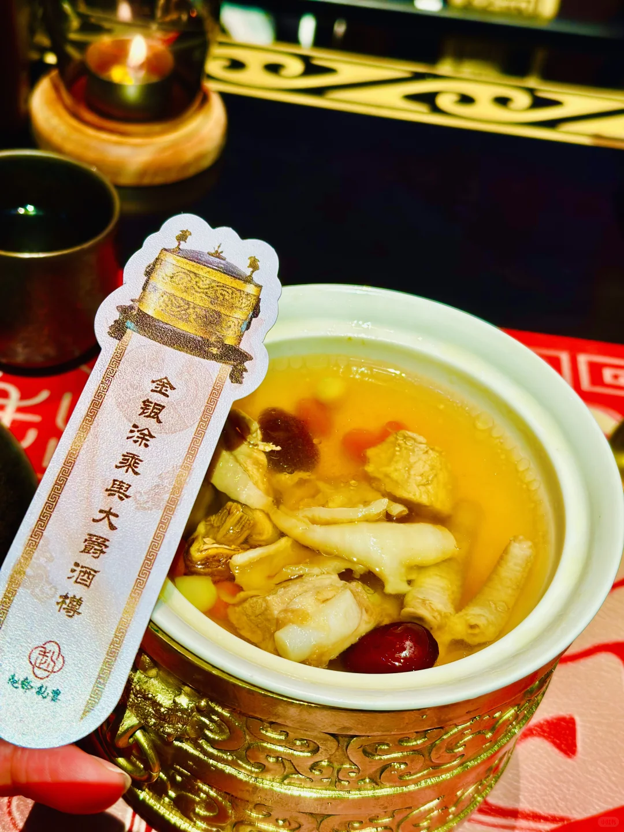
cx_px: 312
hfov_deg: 30.3
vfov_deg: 39.7
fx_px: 1154
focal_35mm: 48
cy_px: 416
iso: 80
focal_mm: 6.86
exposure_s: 1/121
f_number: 1.78
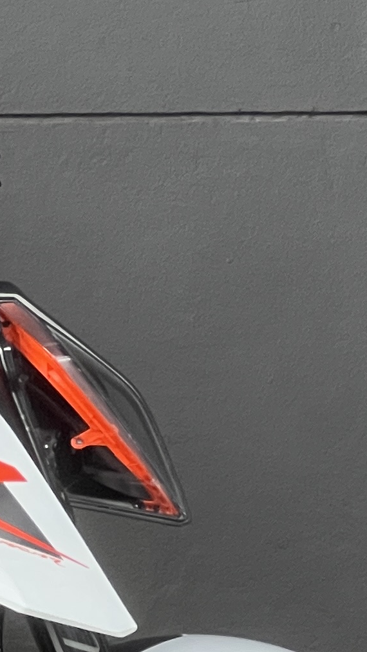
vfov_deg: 6.4
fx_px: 5777
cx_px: -511
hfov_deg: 3.6
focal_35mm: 334
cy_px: 586
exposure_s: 1/99
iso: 160
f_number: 2.8
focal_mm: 9
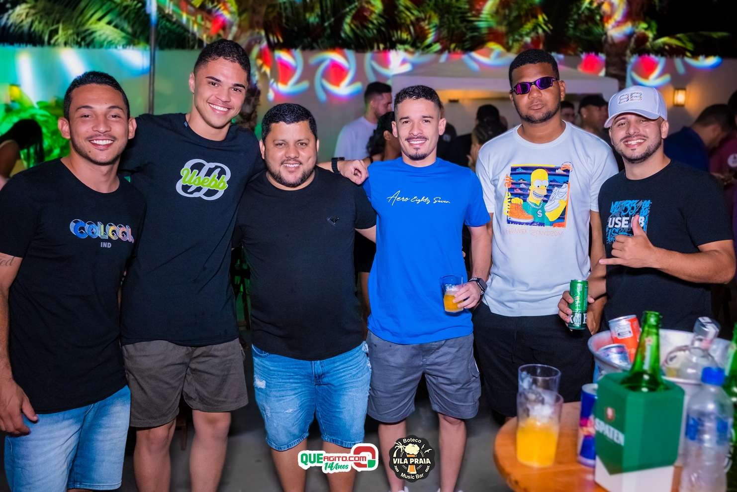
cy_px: 246
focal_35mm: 36
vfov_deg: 36.9
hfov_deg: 53.1
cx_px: 368
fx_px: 737
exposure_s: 1/200
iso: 2500
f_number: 2.8
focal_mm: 24
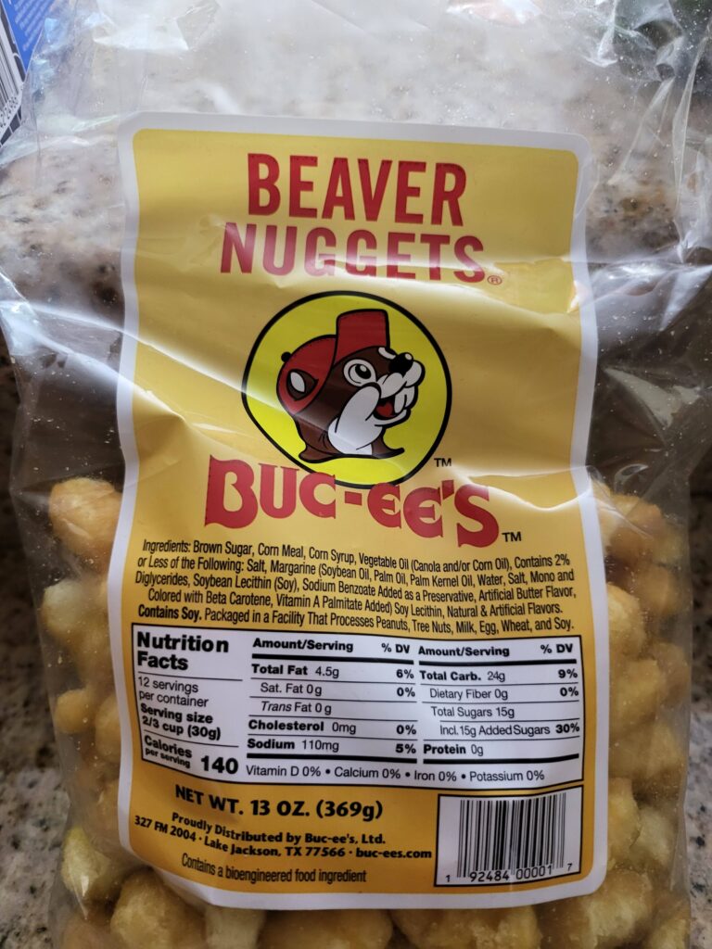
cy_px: 474
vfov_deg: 71.6
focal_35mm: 24
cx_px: 356
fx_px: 658
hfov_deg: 56.8
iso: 400
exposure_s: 1/40
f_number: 1.8
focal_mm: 5
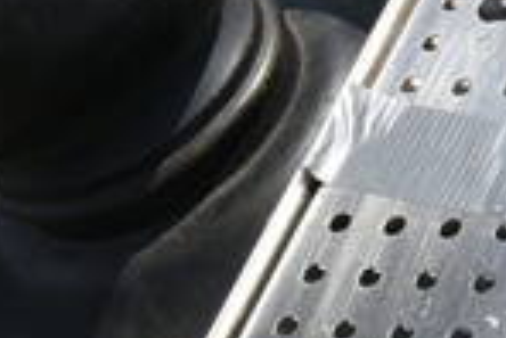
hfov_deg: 14.9
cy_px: 48
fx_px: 1562
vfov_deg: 12.3
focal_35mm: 111
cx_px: 1019
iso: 100
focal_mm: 18
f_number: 8
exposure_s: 1/250
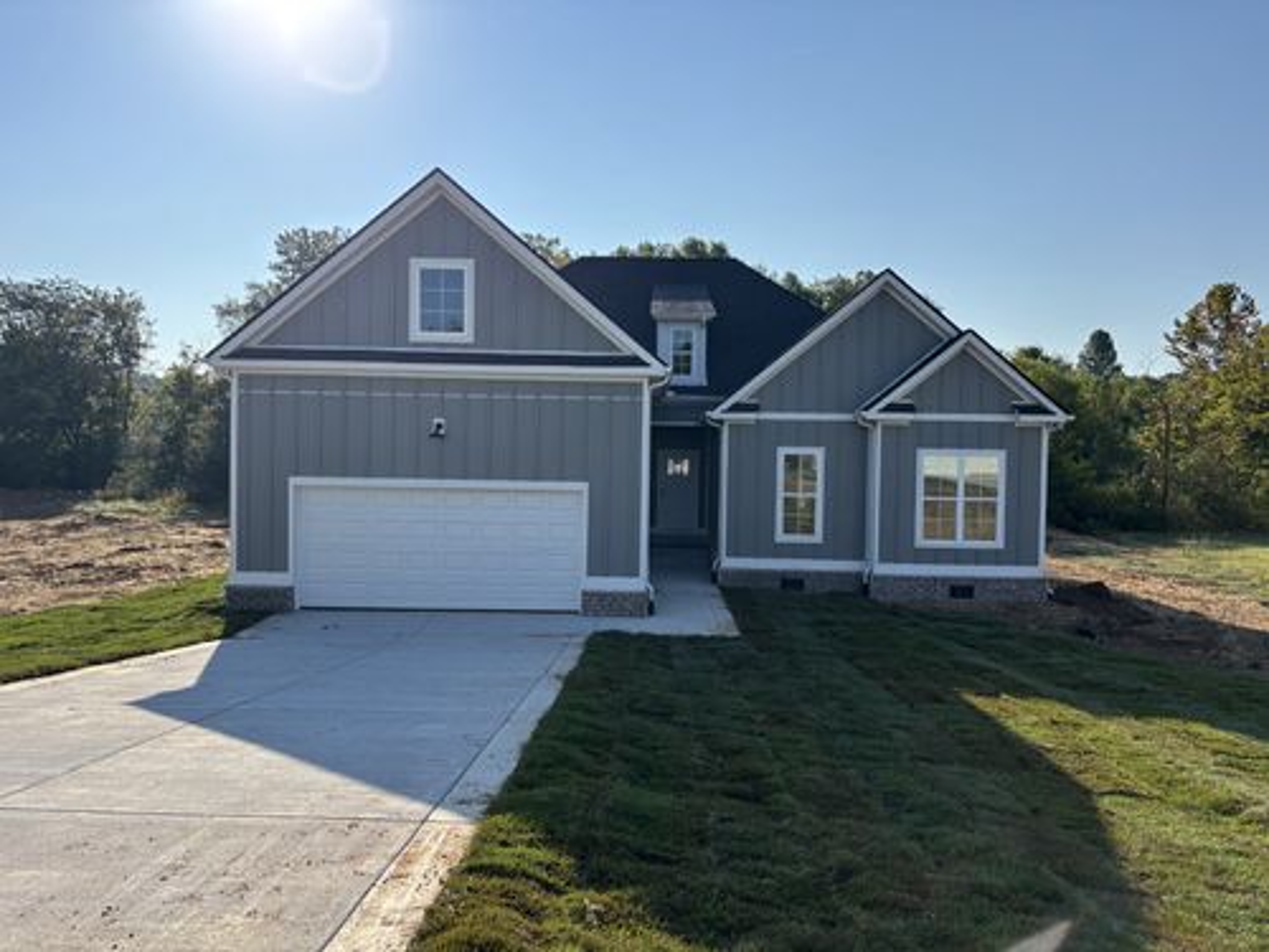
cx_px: 634
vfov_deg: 53.1
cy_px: 476
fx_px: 953
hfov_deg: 67.3
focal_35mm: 26
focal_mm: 5.96
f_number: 1.6
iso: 50
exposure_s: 1/4425
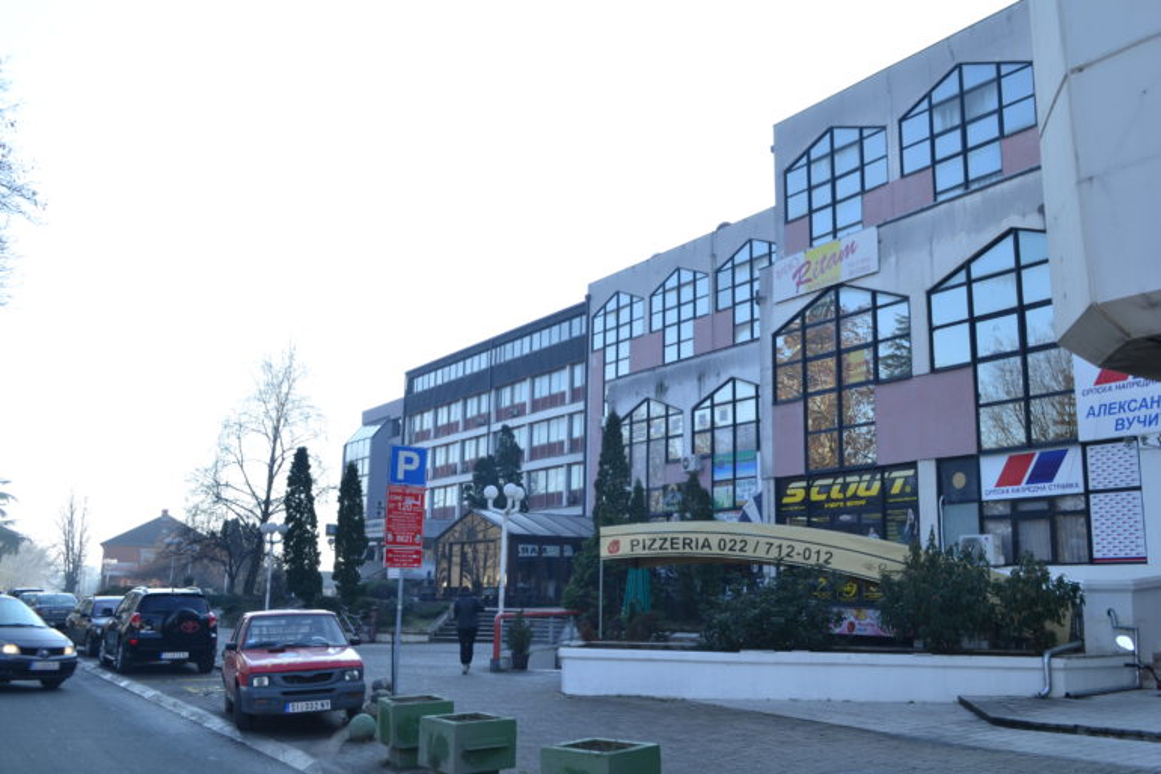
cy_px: 387
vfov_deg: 40.0
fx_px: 1064
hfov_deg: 57.2
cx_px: 580
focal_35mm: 33
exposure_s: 1/50
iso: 100
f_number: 10
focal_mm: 22
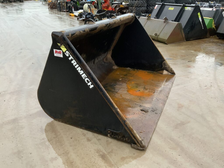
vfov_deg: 48.2
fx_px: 188
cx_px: 112
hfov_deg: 61.7
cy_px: 84
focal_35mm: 29
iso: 125
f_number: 1.8
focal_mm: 3
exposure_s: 1/60
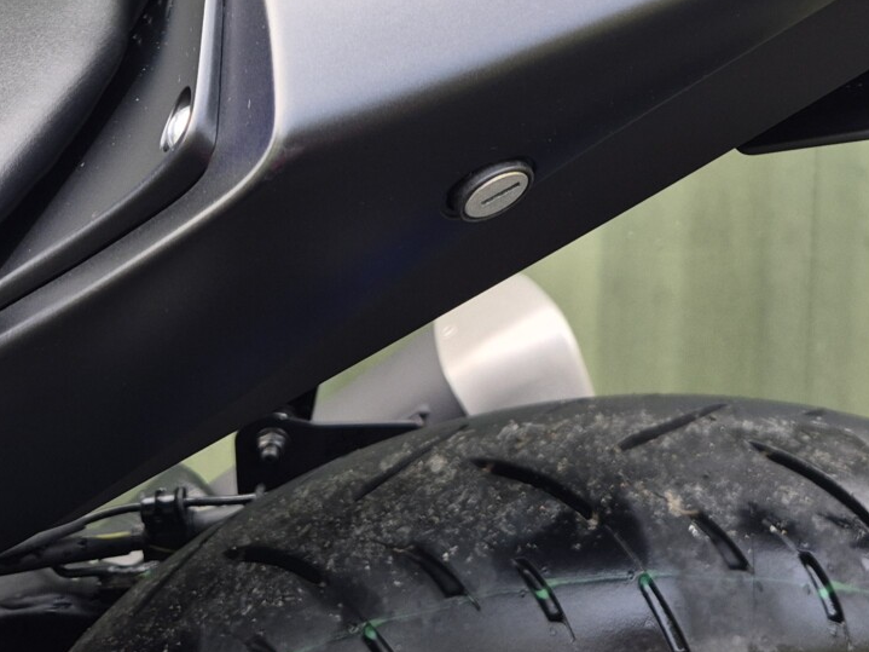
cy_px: -131
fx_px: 1606
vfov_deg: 21.3
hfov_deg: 30.2
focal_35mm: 64
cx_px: 527
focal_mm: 5.4
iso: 80
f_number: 1.8
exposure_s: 1/180
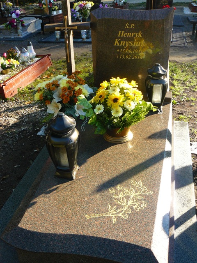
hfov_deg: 39.7
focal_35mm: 36
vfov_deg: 51.4
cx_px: 98
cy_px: 132
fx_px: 273
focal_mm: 6
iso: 100
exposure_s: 1/125
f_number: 4
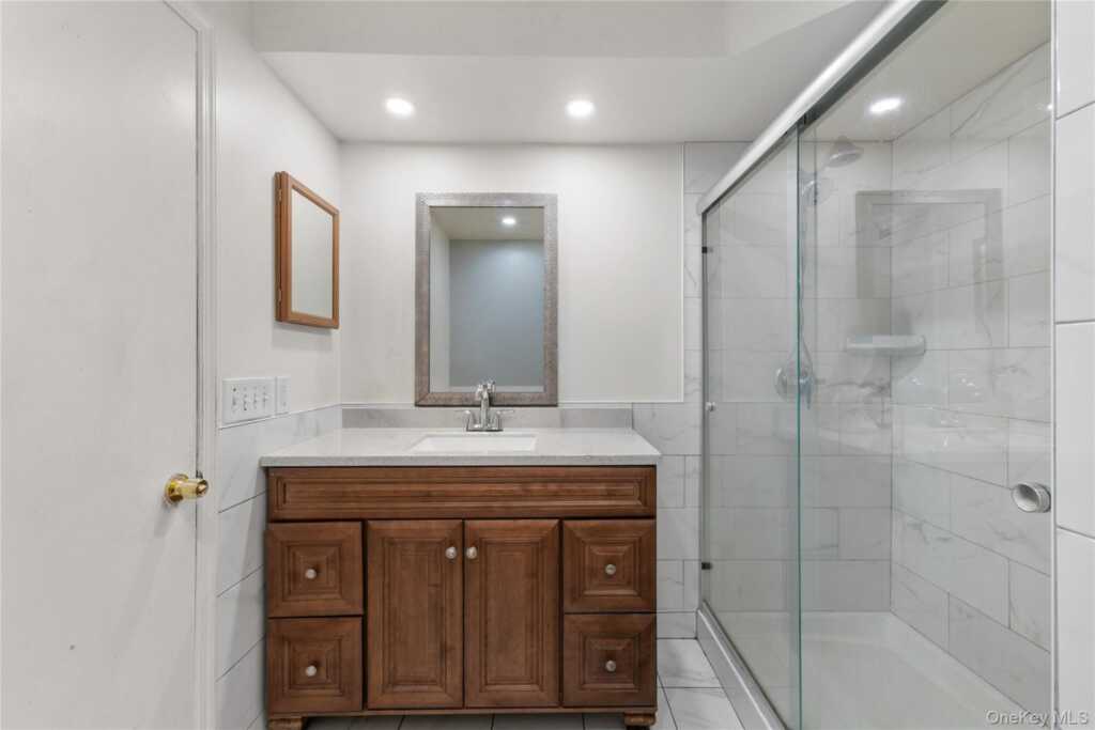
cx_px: 548
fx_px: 456
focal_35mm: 15
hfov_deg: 100.4
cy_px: 365
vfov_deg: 77.3
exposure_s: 1.3
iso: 100
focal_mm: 10
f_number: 9
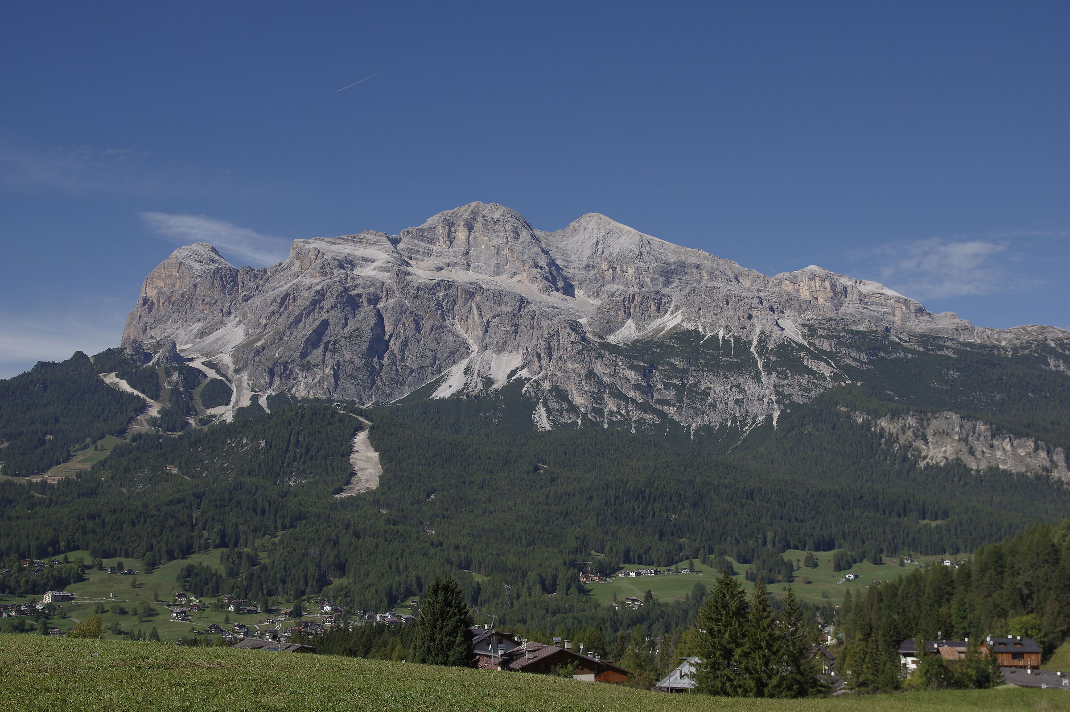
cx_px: 535
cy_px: 356
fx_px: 1277
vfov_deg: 31.1
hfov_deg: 45.5
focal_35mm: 43
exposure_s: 1/500
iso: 100
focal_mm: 29
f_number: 8
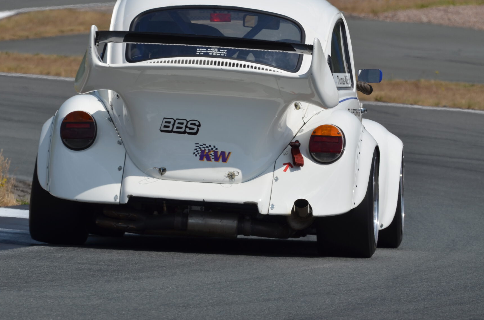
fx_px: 8949
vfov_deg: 2.1
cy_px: 100
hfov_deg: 3.1
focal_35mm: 667
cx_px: 135
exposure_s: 1/400
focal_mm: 300
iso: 100
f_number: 11
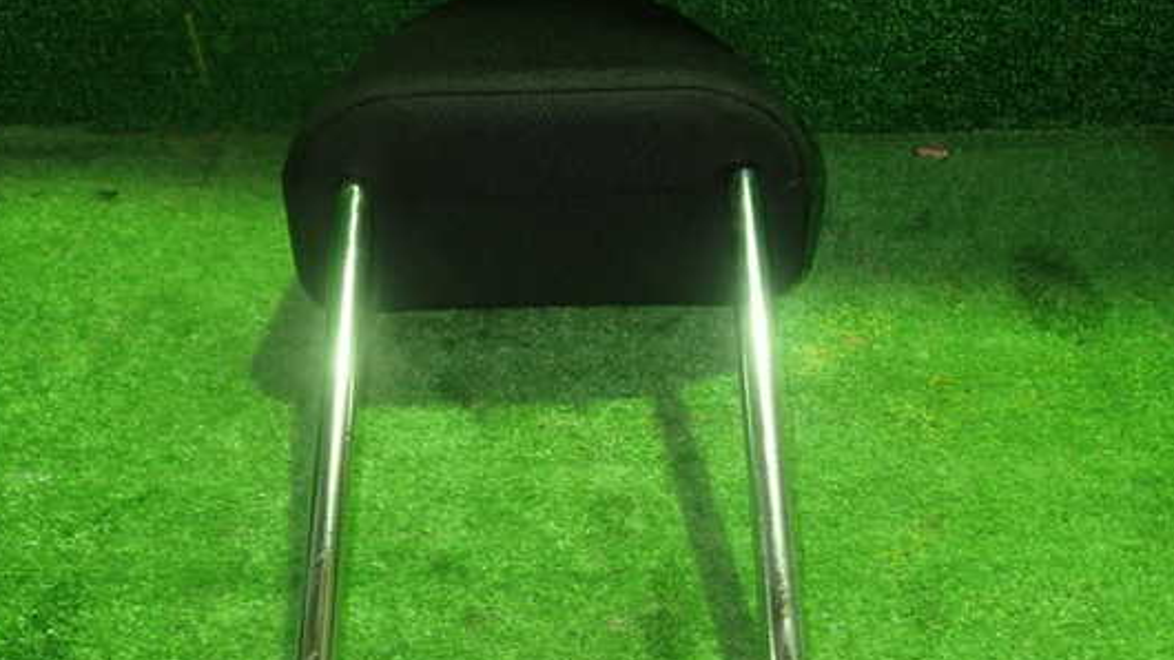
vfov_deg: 31.9
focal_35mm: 37
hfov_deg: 54.0
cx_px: 563
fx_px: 1152
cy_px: 374
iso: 800
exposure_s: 1/30
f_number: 2.3
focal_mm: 5.4
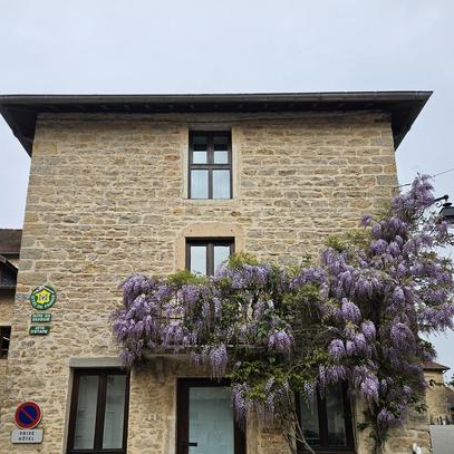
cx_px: 223
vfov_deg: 53.1
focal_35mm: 30
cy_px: 299
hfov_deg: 54.0
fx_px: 445
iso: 32
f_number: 1.8
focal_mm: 5.4
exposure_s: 1/2000
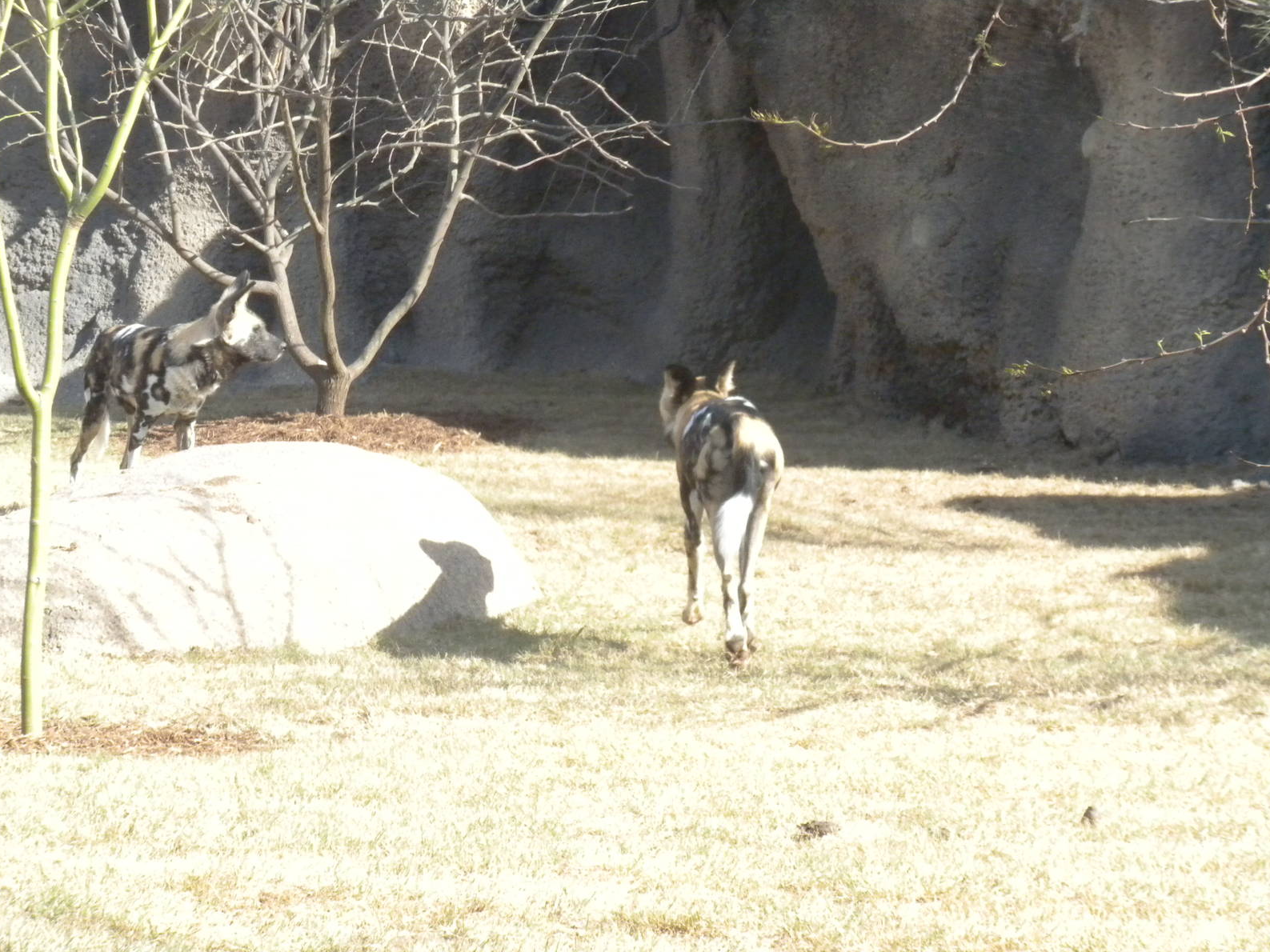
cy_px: 478
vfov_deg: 12.3
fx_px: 4402
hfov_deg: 16.4
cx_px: 634
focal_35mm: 120
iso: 400
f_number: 5.1
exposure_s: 1/686
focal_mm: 21
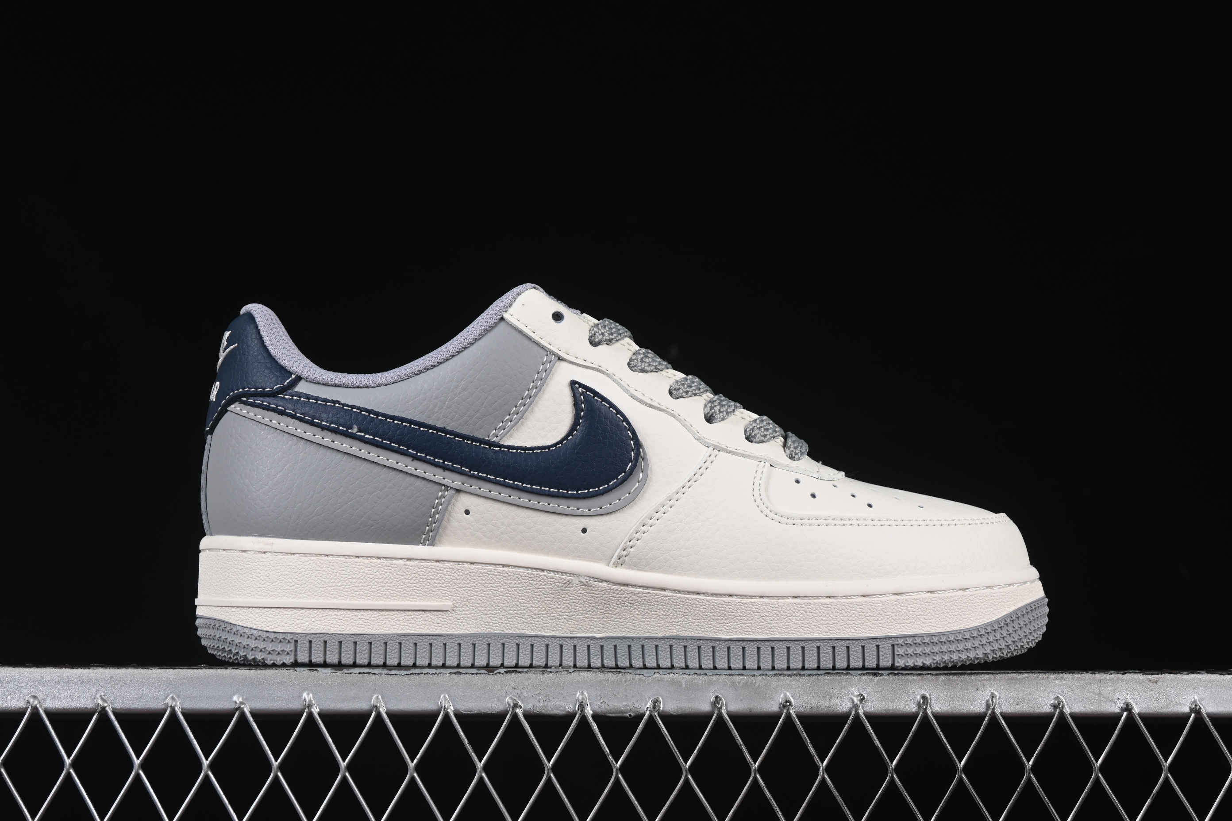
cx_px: 616
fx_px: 2566
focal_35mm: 75
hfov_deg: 27.0
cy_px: 410
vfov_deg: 18.2
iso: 160
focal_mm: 50
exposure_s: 1/80
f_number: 8
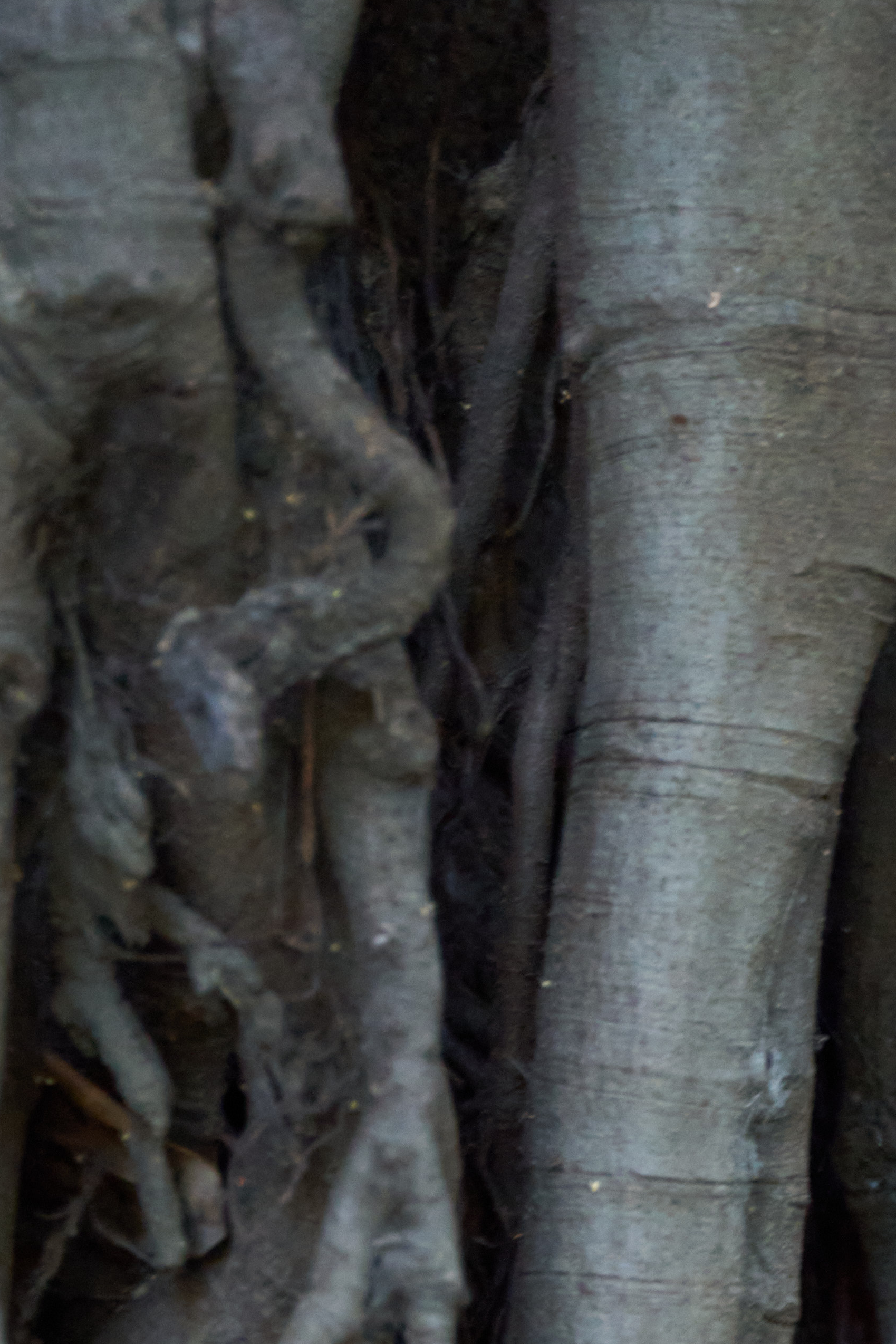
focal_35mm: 182
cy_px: 2354
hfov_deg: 7.5
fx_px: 6781
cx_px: 942
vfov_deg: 10.7
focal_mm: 48.7
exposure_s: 1/30
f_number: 2.8
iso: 1600
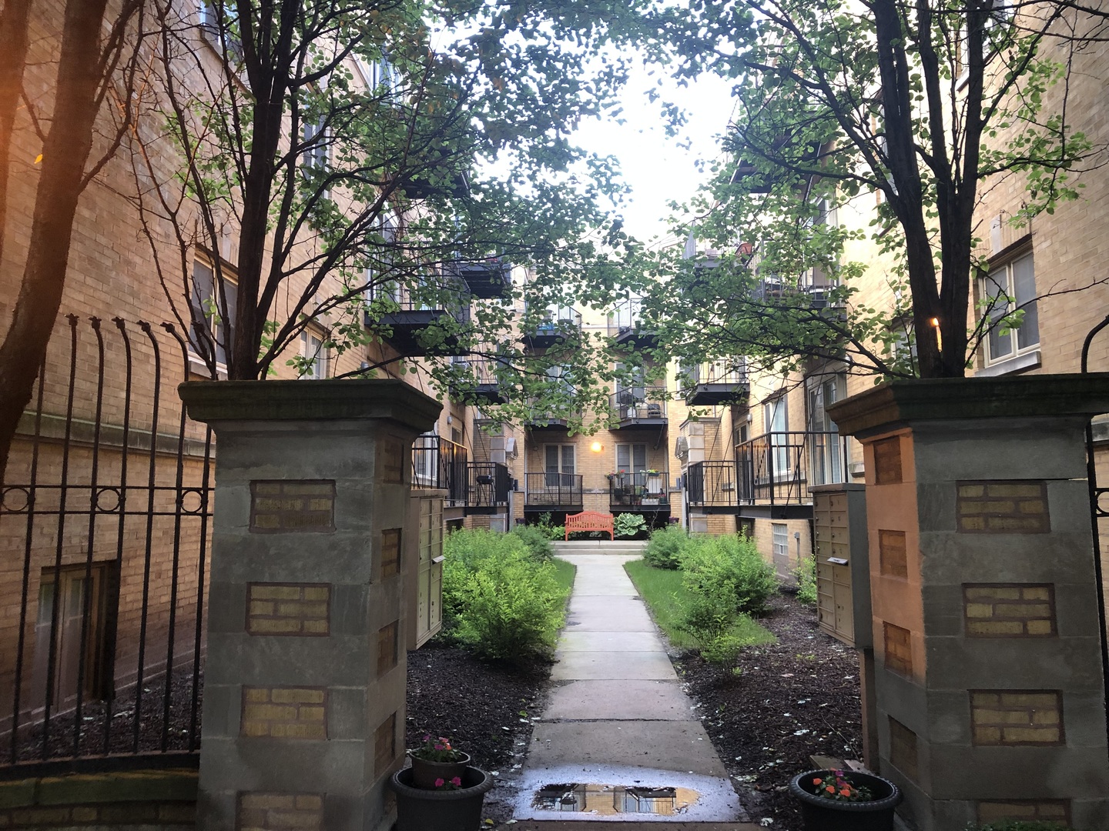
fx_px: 897
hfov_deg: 63.4
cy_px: 416
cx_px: 554
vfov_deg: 49.7
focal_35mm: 28
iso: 40
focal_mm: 3.99
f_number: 1.8
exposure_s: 1/30
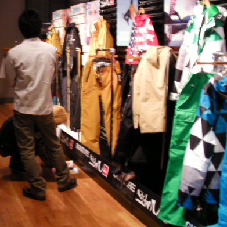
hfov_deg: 30.7
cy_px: 88
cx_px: 62
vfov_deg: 31.0
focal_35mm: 55
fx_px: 408
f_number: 3.5
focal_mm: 6.3
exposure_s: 1/11.4
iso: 200
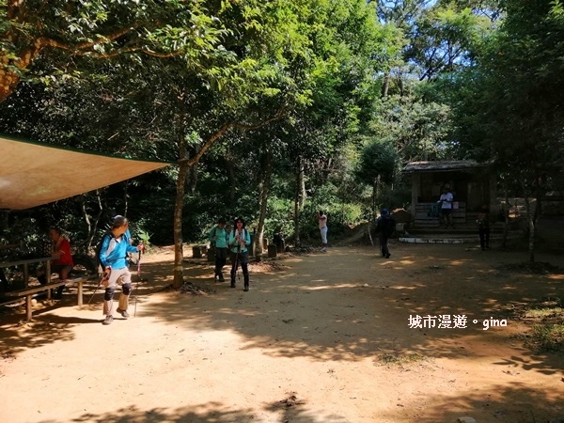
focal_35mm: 26
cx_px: 282
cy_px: 212
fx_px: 424
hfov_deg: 67.3
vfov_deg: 53.1
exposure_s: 1/900
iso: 100
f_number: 2.2
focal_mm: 3.81
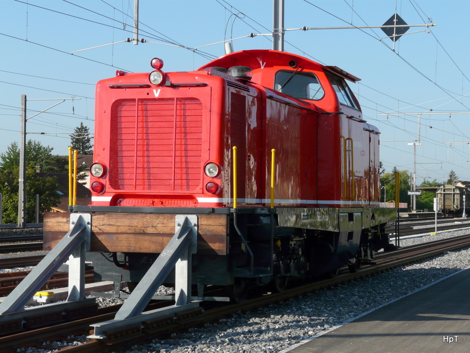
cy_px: 176
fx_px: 1100
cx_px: 235
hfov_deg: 24.1
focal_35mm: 81
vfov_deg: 18.2
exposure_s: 1/400
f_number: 5.6
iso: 100
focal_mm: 13.3
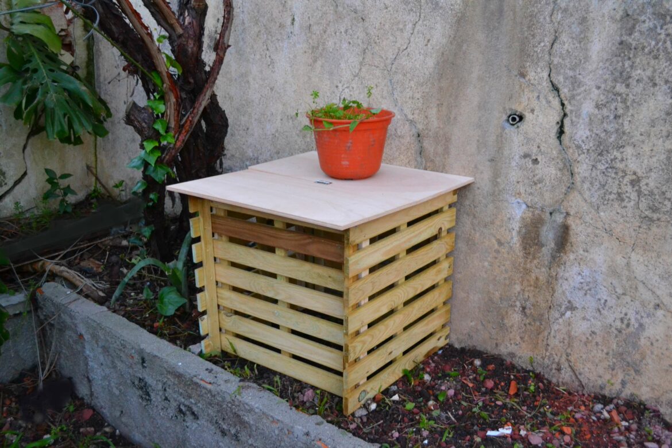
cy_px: 224
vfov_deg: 36.9
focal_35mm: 36
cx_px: 336
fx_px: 672
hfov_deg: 53.1
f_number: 4
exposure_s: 1/60
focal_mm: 24
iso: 2200
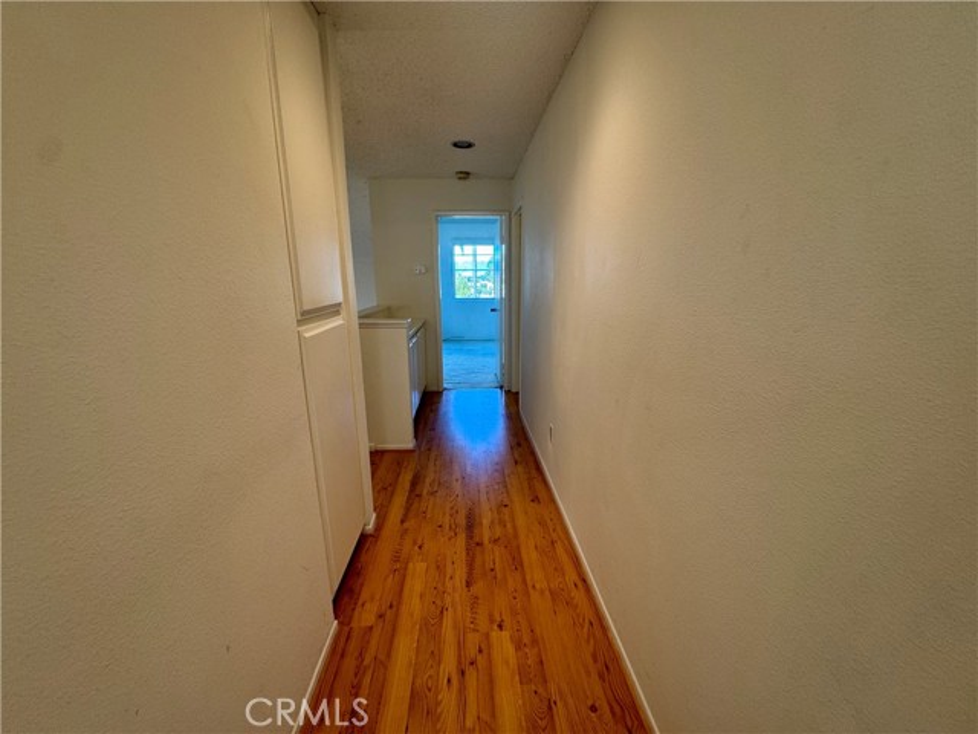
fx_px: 396
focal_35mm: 14
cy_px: 367
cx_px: 489
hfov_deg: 102.1
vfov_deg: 85.7
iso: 100
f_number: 2.2
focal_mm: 2.22
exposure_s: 1/120
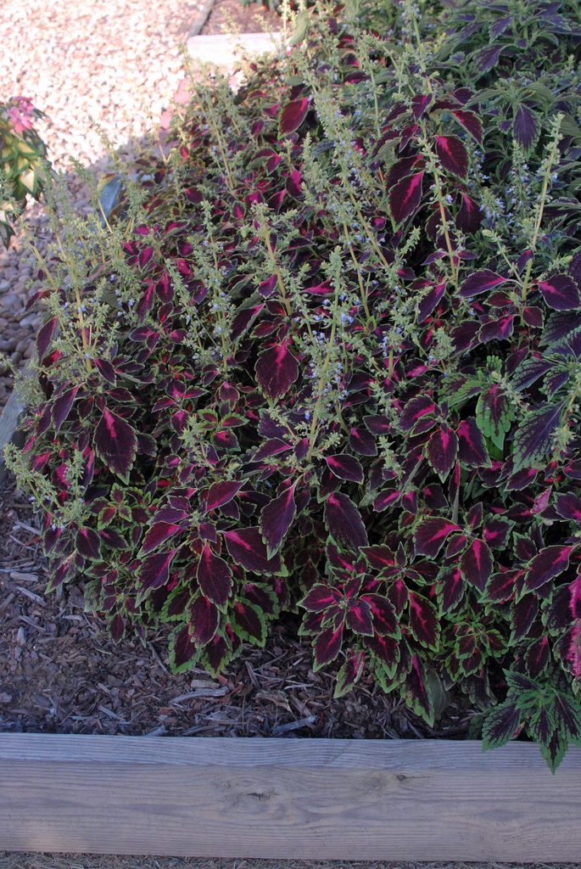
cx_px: 290
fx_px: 1087
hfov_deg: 29.9
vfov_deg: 43.6
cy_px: 434
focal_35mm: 45
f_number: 7.1
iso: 400
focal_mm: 30
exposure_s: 1/180
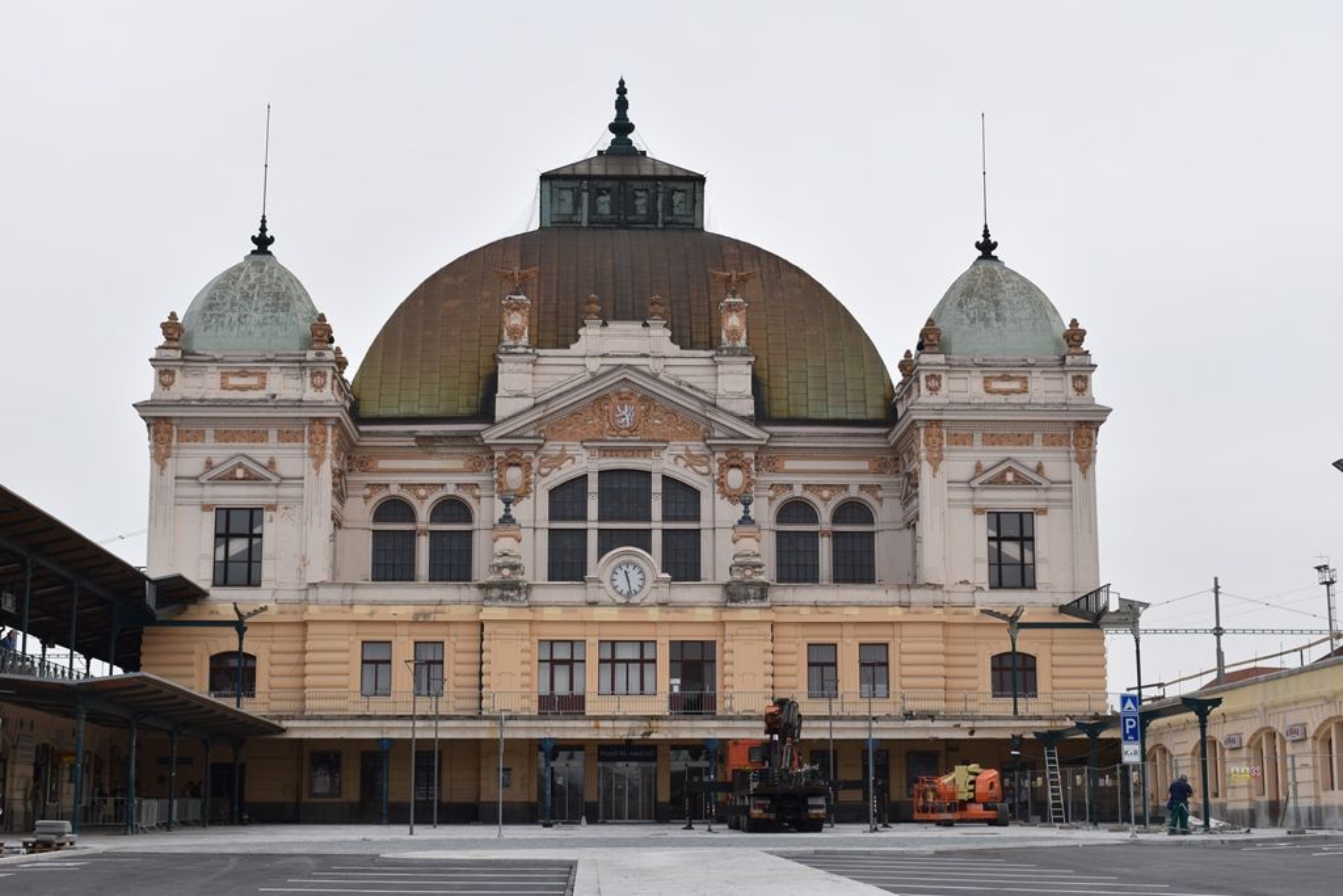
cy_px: 448
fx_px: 2127
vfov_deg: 23.8
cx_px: 672
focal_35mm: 57
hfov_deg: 35.0
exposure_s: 1/250
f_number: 8
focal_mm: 38
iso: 100
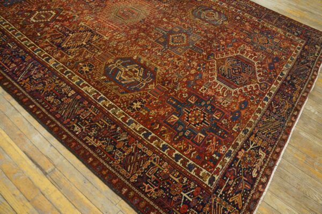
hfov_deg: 67.4
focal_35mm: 27
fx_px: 241
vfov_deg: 47.9
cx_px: 161
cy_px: 107
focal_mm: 18
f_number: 4
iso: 1600
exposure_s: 1/60
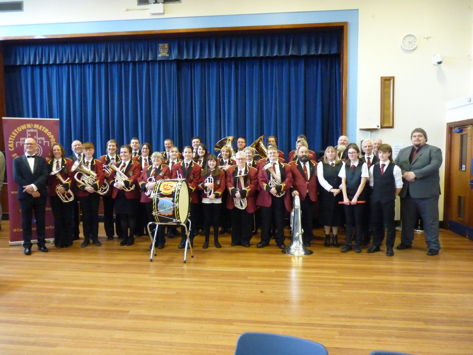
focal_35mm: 27
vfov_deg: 51.4
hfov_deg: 65.3
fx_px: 369
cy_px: 178
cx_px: 236
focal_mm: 4.8
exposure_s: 1/20
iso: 800
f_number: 2.8
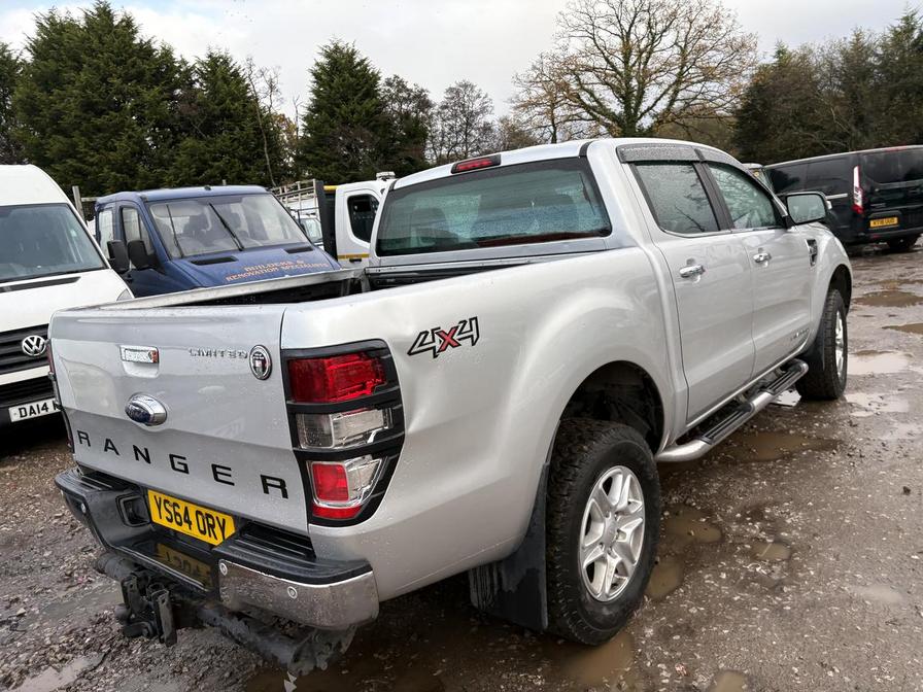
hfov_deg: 67.3
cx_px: 462
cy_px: 346
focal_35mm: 26
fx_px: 693
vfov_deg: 53.1
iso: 50
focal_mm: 5.96
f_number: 1.6
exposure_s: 1/377
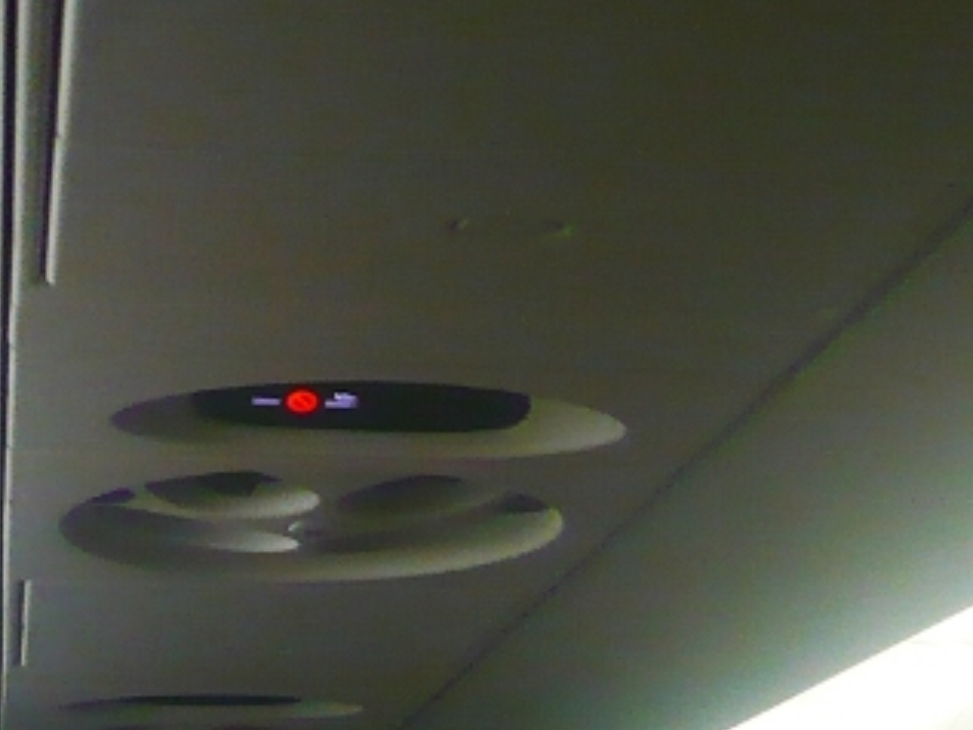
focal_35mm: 113
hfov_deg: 17.1
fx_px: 3177
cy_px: 472
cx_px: 899
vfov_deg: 13.1
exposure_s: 1/30
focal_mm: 5.8
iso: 200
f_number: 2.8
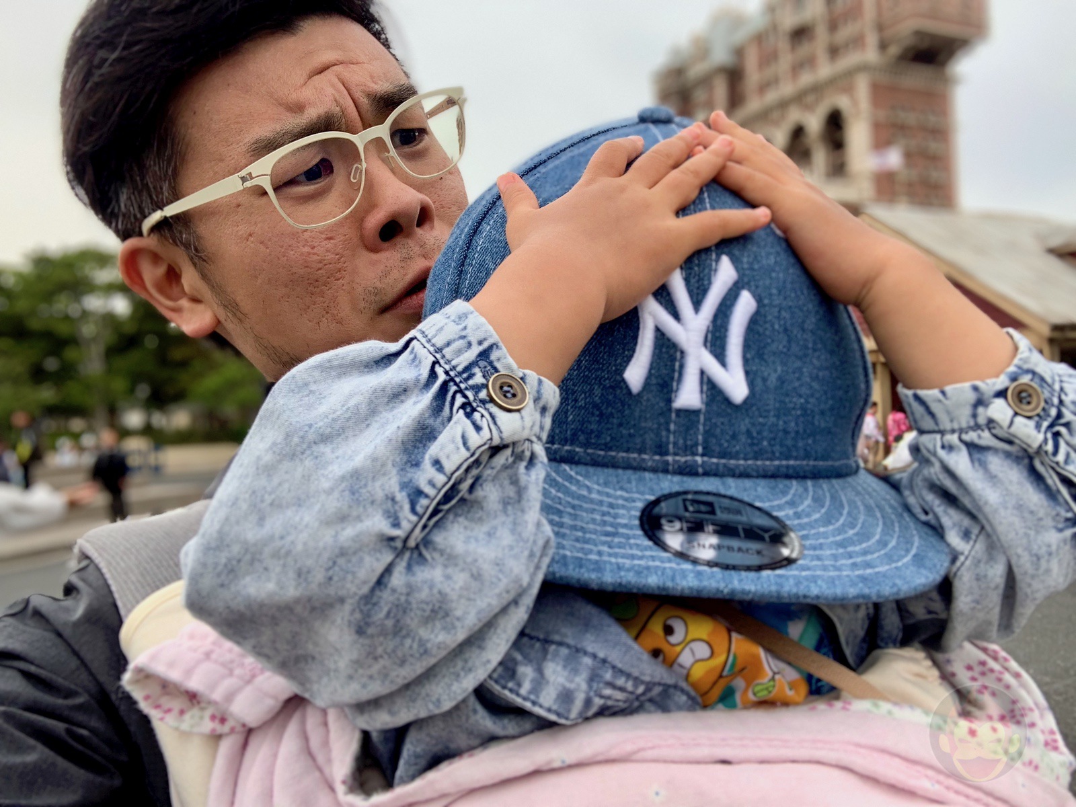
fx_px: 995
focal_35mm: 32
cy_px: 404
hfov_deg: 56.8
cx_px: 538
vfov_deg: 44.2
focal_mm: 2.87
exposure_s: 1/223
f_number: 2.2
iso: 16
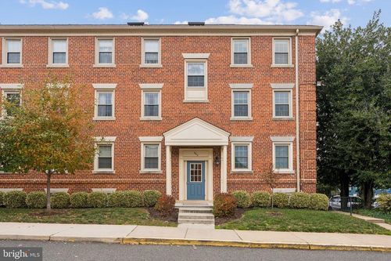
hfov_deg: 73.8
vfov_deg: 53.1
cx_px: 196
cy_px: 130
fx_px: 261
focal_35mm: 24
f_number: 8
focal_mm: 24
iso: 200
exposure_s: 1/80
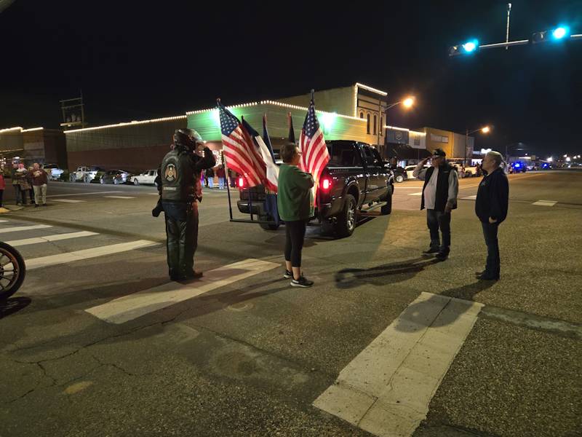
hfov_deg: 73.9
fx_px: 387
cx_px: 291
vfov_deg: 58.9
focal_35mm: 23
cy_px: 218
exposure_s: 1/40
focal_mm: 5.4
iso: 1600
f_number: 1.8
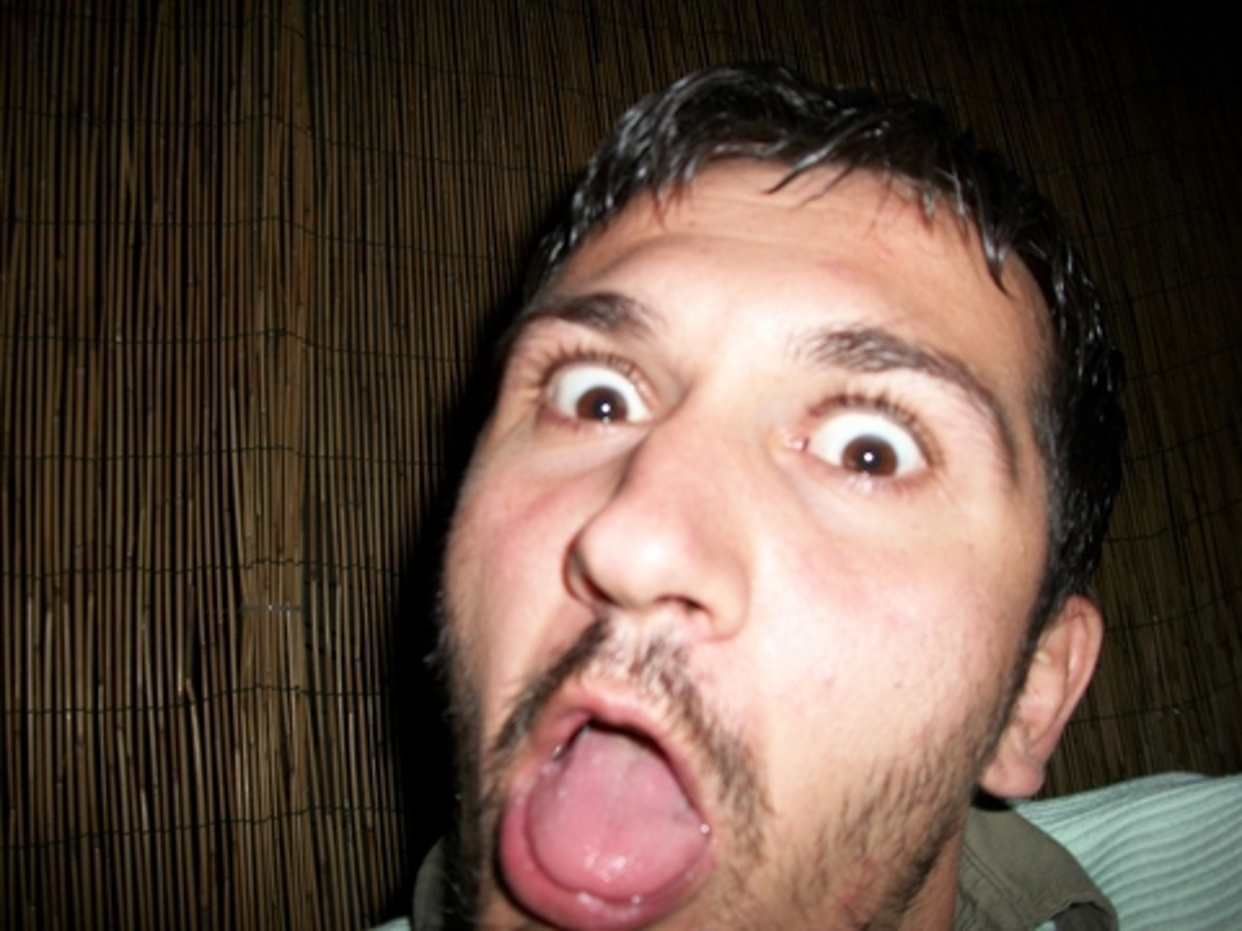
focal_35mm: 32
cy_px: 466
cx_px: 621
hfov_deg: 56.8
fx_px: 1148
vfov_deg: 44.2
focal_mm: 5.7
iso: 80
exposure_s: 1/30
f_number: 2.9
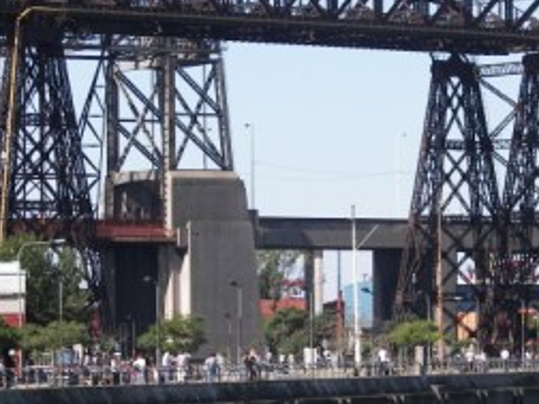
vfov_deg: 5.7
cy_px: 257
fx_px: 4064
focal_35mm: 261
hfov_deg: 7.6
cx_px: 250
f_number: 3.2
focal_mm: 24.4
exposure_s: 1/500
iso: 50
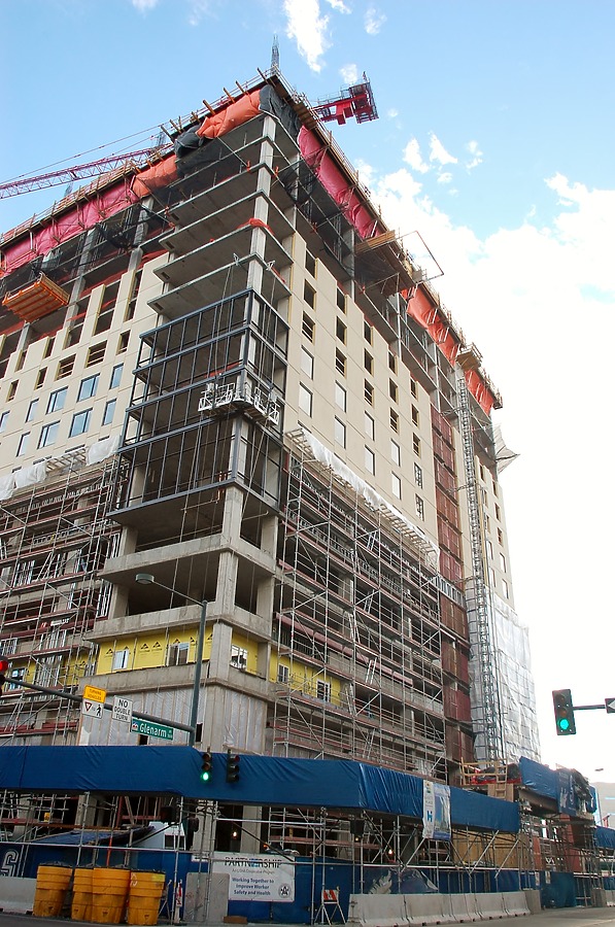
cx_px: 308
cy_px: 464
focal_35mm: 27
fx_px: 694
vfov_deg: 67.5
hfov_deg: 47.8
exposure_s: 1/125
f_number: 9
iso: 400
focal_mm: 18
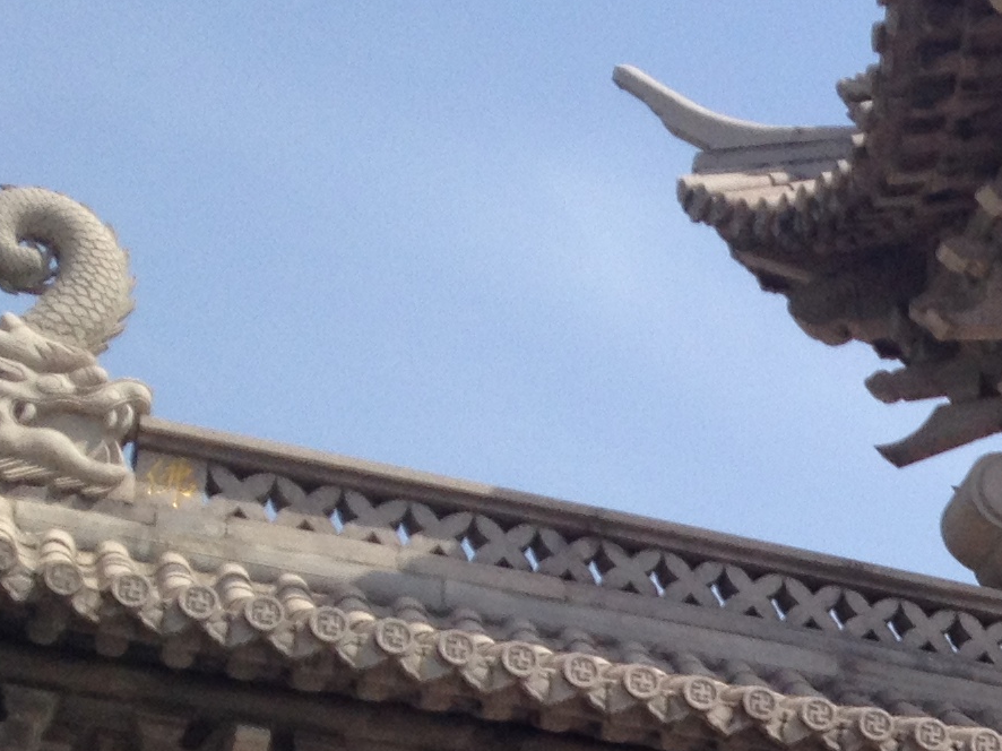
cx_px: 1707
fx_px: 3733
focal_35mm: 129
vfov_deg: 11.0
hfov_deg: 13.9
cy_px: 1151
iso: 50
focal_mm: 4.28
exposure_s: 1/1672
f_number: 2.4
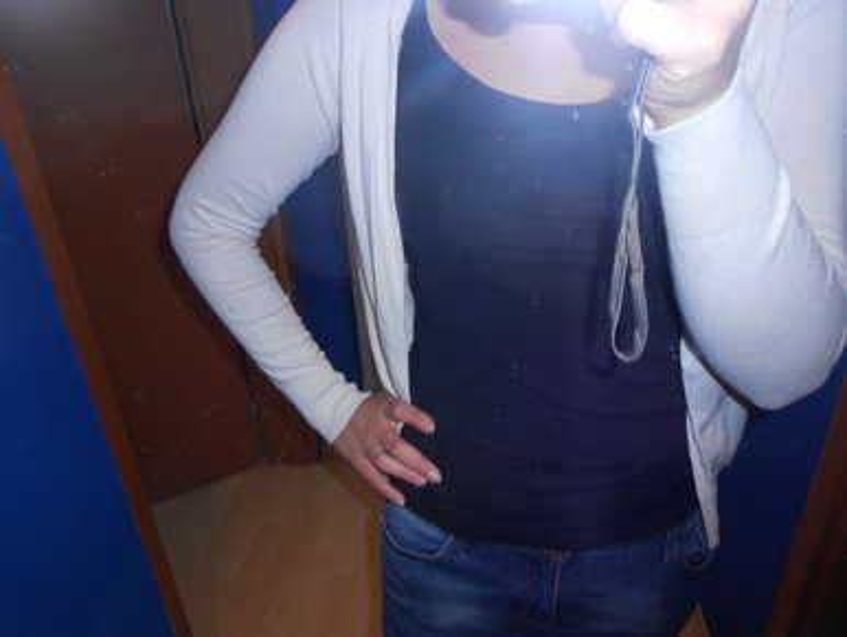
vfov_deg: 53.1
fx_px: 637
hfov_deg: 67.3
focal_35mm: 26
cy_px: 318
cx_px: 424
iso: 80
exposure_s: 1/25
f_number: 3.2
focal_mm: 4.6
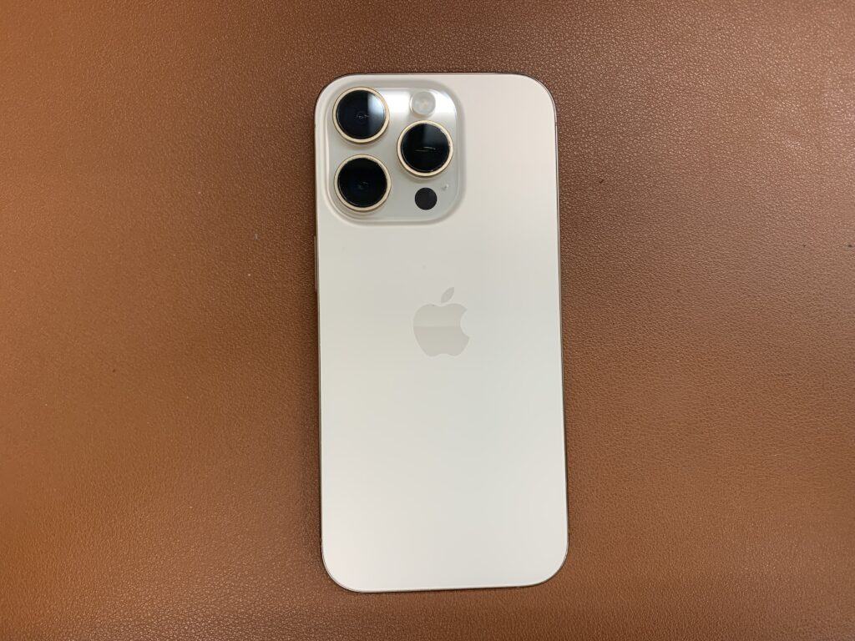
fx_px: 642
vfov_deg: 53.1
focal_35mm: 26
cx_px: 428
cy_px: 320
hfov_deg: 67.3
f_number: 1.8
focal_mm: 4.25
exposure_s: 1/105
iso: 100
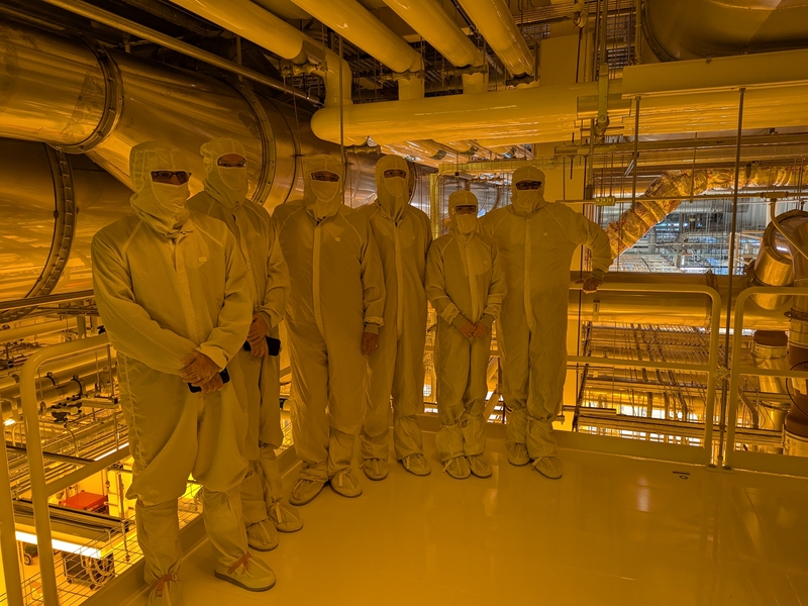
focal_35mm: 24
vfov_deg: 56.8
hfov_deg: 71.6
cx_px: 404
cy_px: 303
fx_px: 560
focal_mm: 6.81
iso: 397
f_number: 1.85
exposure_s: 1/120
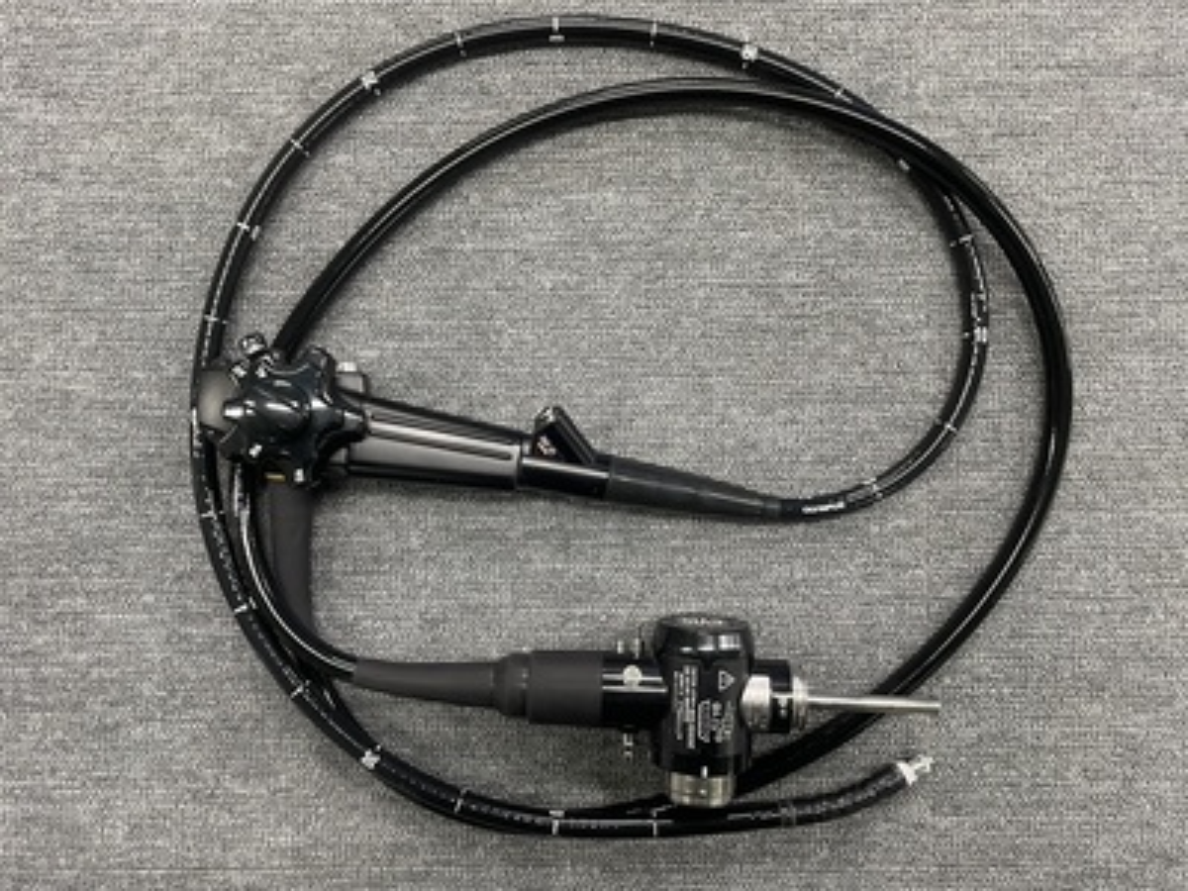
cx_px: 594
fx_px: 892
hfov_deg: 67.3
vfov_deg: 53.1
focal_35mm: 26
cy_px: 446
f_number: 1.6
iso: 160
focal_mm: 4.2
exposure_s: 1/60
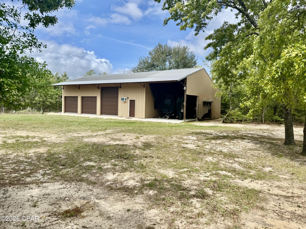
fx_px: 212
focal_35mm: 24
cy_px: 114
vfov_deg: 56.8
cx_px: 153
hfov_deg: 71.6
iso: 80
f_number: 1.78
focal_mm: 6.76
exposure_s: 1/4310
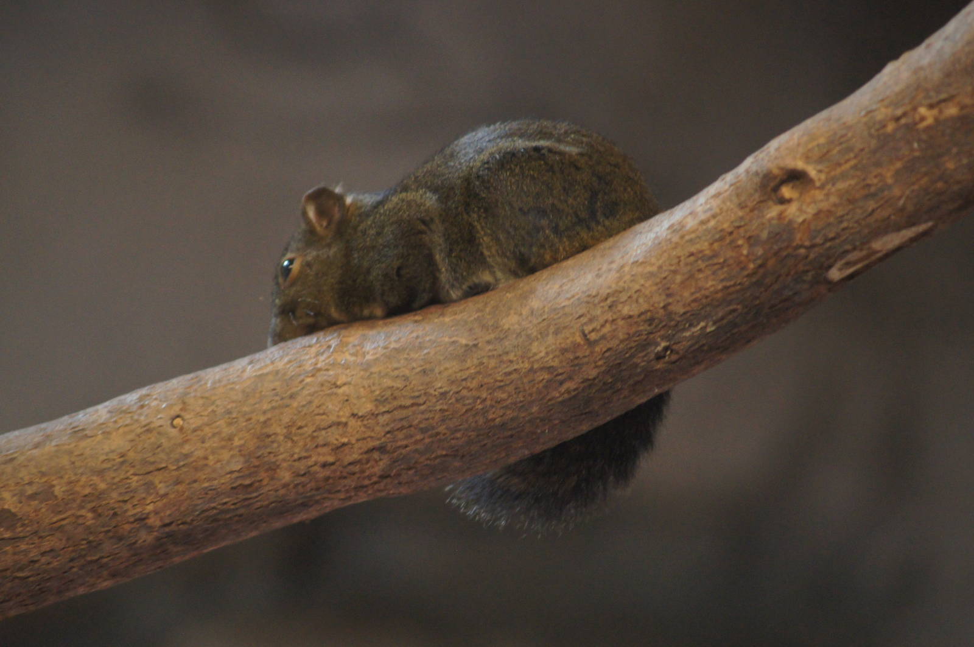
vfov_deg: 4.6
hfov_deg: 6.9
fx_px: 8107
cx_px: 487
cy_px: 324
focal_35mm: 300
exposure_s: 1/20
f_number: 5.6
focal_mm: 200
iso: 1600
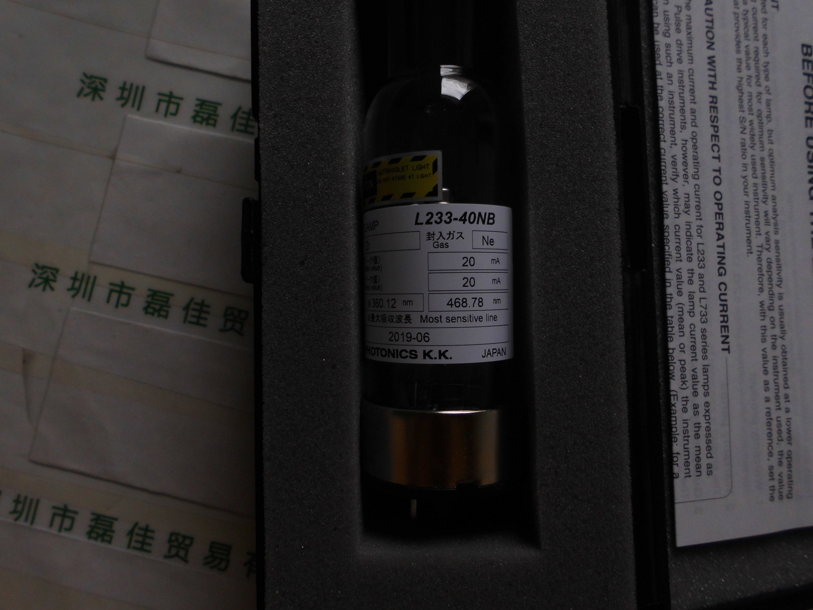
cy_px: 305
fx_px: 611
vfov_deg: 53.1
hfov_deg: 67.3
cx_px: 406
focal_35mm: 26
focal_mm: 4.6
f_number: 3.2
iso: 100
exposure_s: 1/165
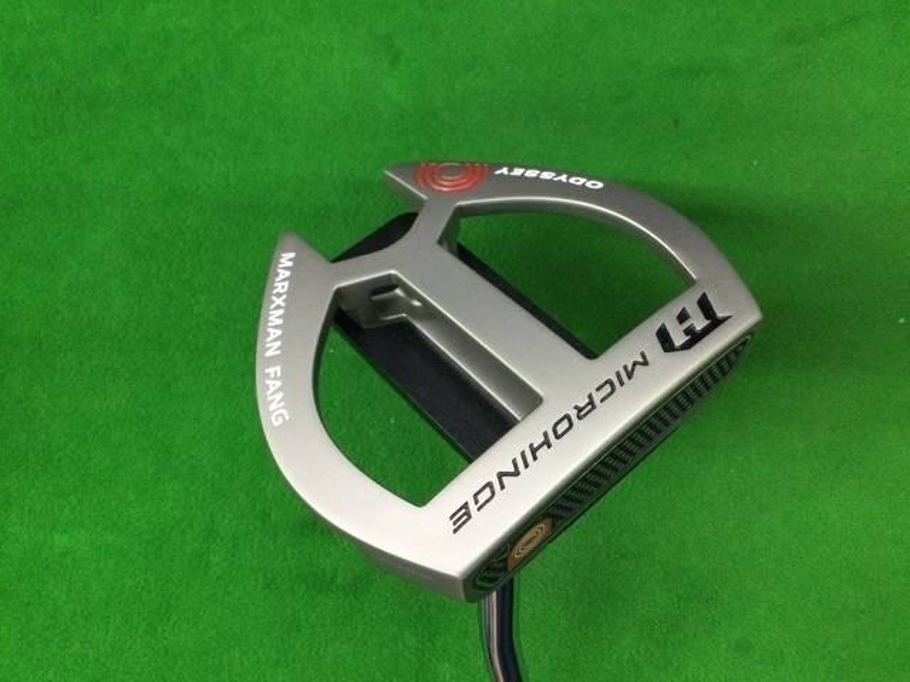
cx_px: 455
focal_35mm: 31
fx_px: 815
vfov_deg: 45.4
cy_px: 341
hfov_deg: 58.4
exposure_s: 1/30
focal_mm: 3.3
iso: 100
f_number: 2.4
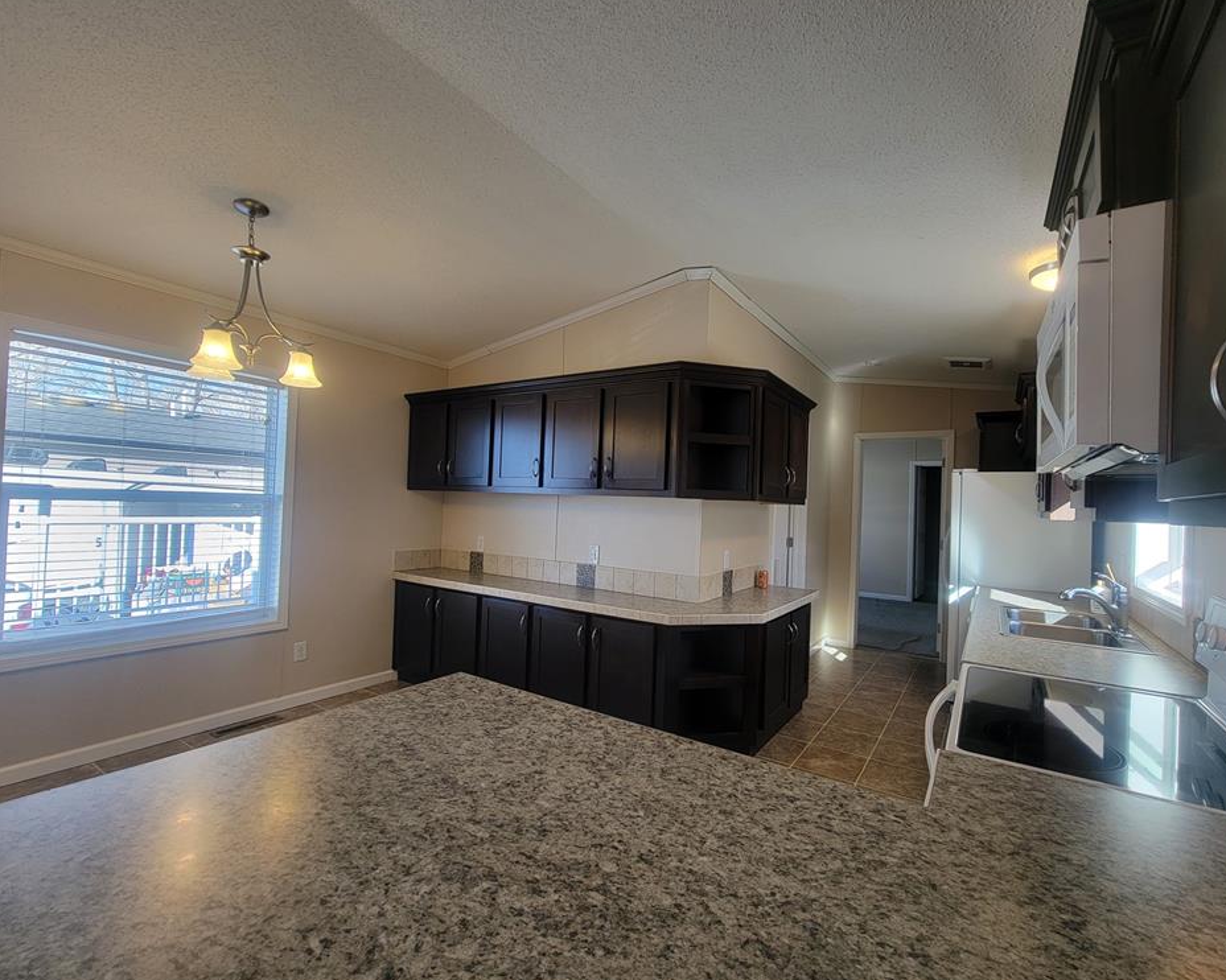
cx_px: 653
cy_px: 493
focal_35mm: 14
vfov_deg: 88.0
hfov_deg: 100.6
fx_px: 508
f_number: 2.2
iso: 50
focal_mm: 2.2
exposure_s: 1/60
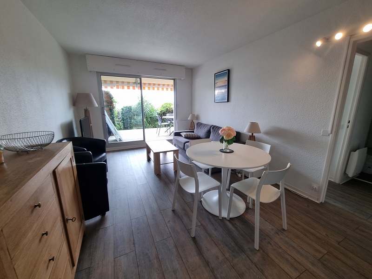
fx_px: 140
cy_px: 140
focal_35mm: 13
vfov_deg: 89.9
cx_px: 186
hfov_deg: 106.2
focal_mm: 2.2
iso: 50
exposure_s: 1/50
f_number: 2.2
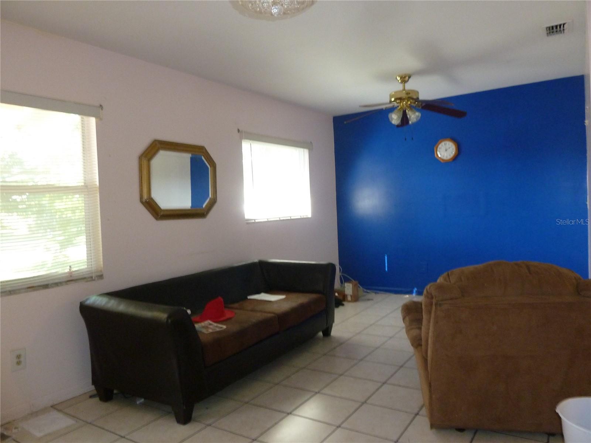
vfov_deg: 54.9
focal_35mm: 25
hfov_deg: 69.4
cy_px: 222
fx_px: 427
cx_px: 296
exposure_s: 1/30
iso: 320
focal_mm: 4.1
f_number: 3.3
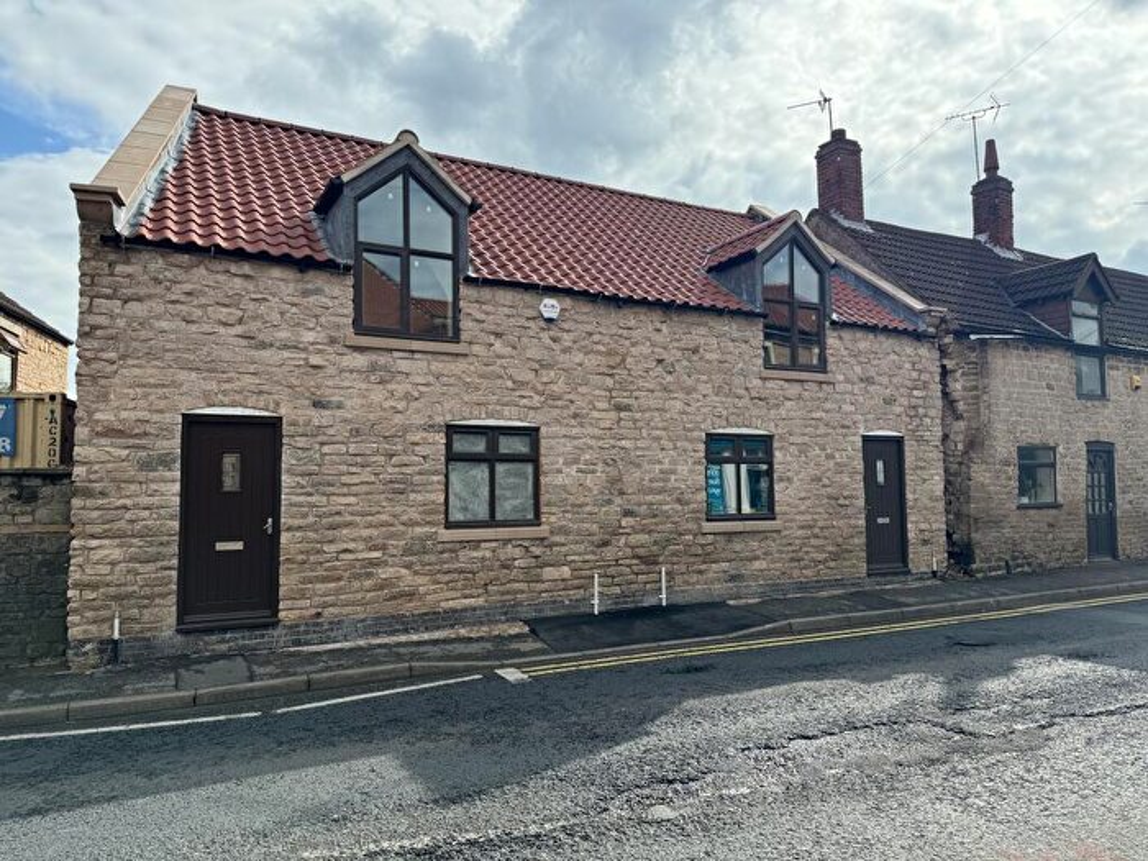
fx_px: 796
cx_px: 574
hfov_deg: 71.6
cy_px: 430
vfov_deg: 56.8
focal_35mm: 24
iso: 80
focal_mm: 6.76
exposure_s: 1/3413
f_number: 1.78
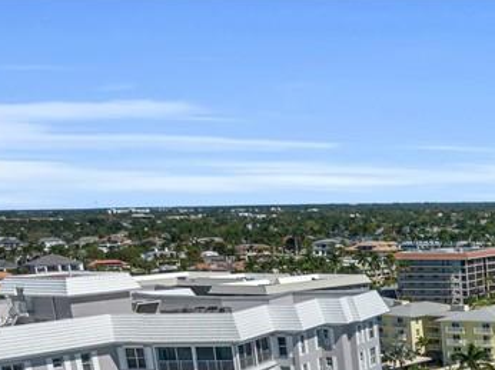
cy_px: 541
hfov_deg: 23.7
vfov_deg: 18.5
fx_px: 1015
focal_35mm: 71
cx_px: 670
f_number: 4
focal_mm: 12.29
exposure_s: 1/120
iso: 100
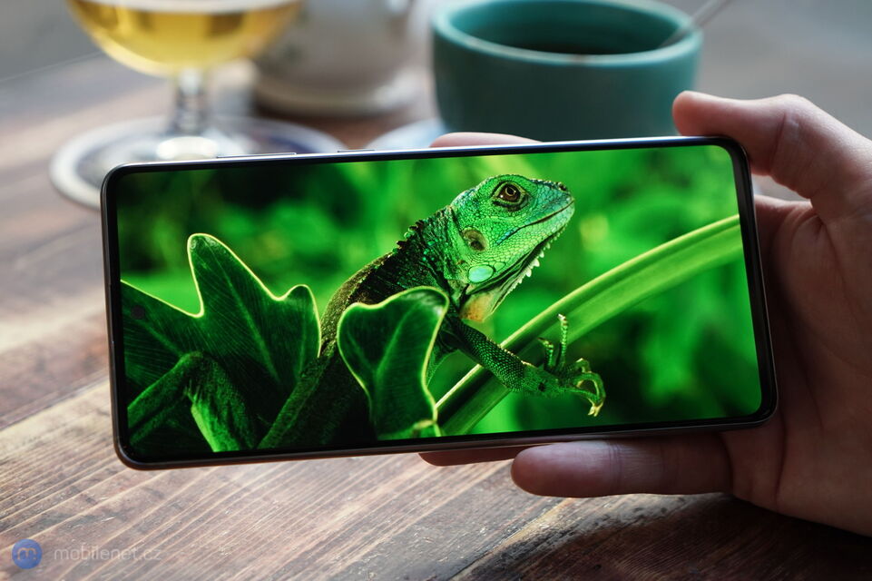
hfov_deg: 28.9
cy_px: 290
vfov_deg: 19.4
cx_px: 436
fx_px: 1695
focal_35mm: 70
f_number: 5
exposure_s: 1/320
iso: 1600
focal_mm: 70
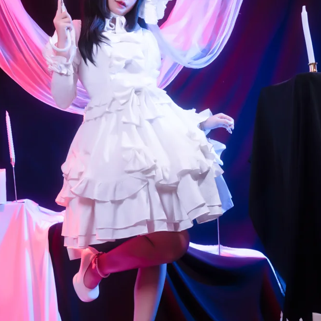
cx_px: 135
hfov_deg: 24.0
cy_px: 153
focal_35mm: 72
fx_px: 755
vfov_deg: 24.0
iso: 100
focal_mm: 39
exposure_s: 1/200
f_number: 4
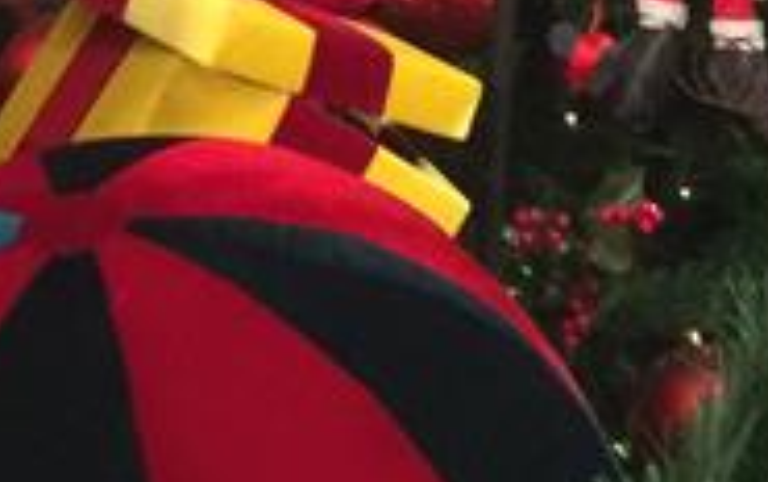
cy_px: -821
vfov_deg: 8.2
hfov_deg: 14.5
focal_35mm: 143
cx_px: 158
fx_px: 2996
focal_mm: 4.15
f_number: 2.2
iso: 250
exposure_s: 1/30
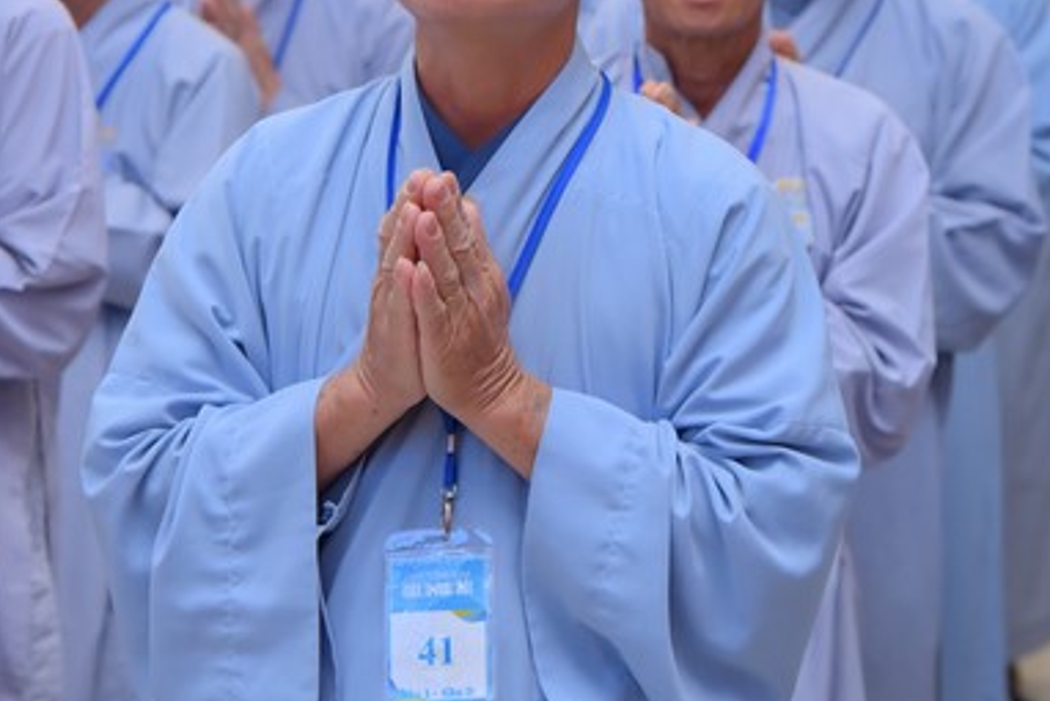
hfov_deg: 17.2
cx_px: 581
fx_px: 3472
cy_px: 272
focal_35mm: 119
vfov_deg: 11.5
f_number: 5
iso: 1250
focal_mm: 70
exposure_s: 1/125
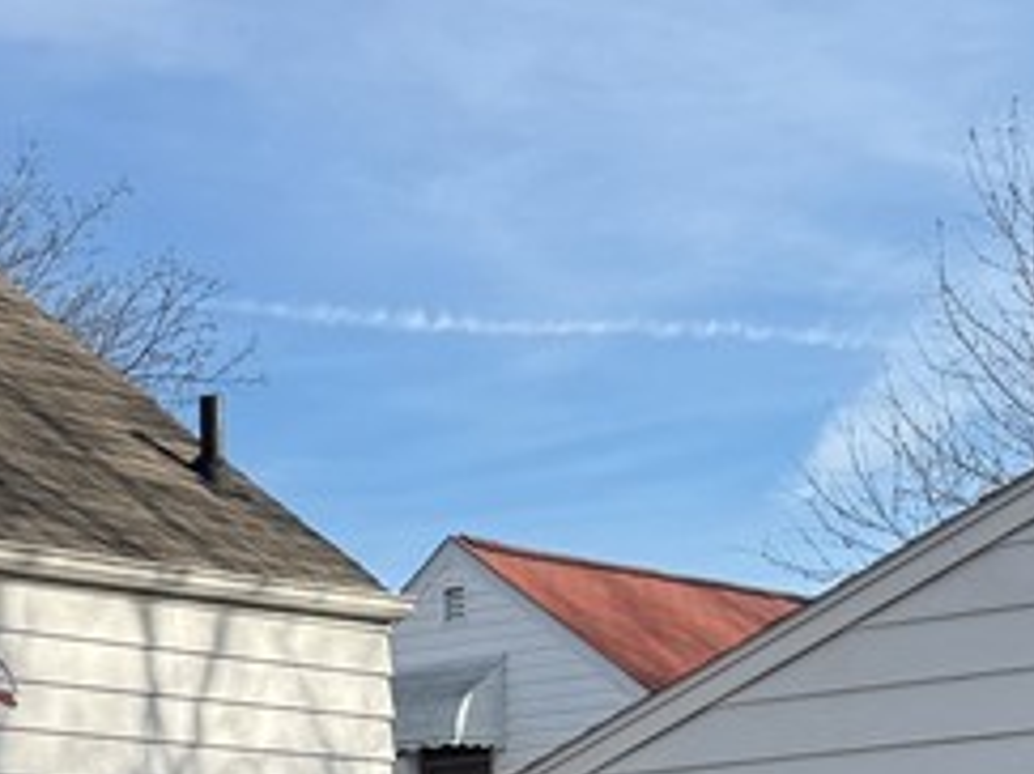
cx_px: -247
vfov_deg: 14.0
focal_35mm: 101
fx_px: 3015
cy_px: 1033
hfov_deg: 18.3
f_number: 1.78
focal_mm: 6.76
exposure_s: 1/3584
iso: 80
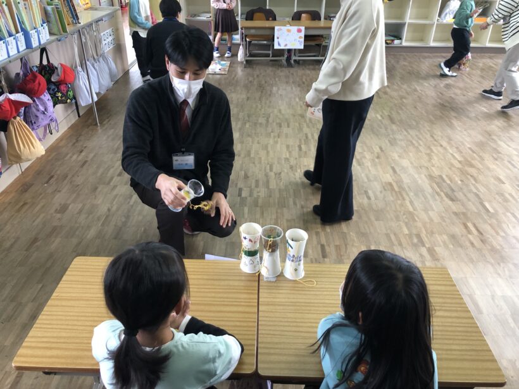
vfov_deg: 49.7
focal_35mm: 28
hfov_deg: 63.4
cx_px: 260
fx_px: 420
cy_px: 194
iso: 160
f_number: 1.8
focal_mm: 3.99
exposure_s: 1/120
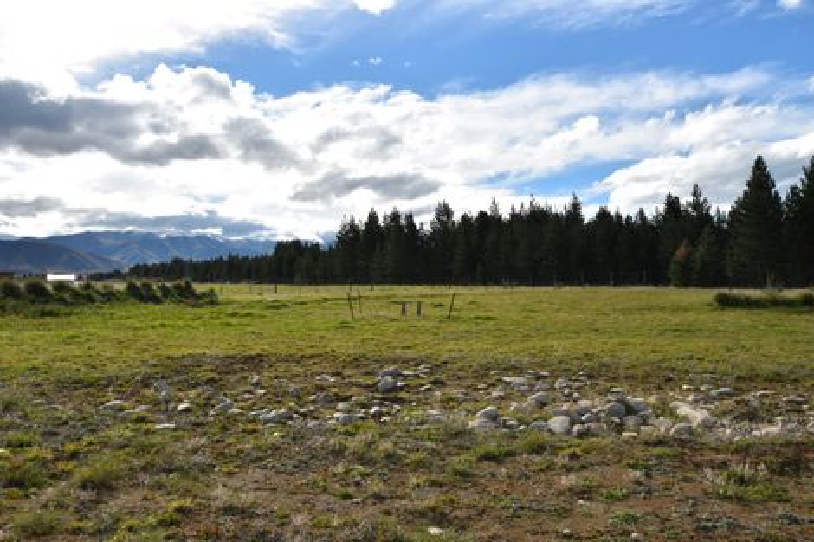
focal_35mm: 26
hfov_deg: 70.5
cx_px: 407
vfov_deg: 50.4
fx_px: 576
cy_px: 271
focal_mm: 17
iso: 100
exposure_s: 1/200
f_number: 13
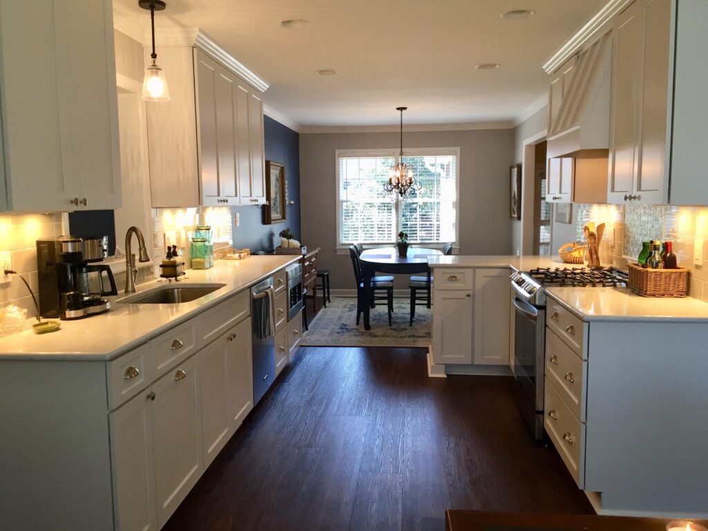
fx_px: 593
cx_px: 354
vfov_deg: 48.2
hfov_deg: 61.7
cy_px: 266
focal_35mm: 29
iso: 32
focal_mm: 4.15
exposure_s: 1/30
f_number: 2.2
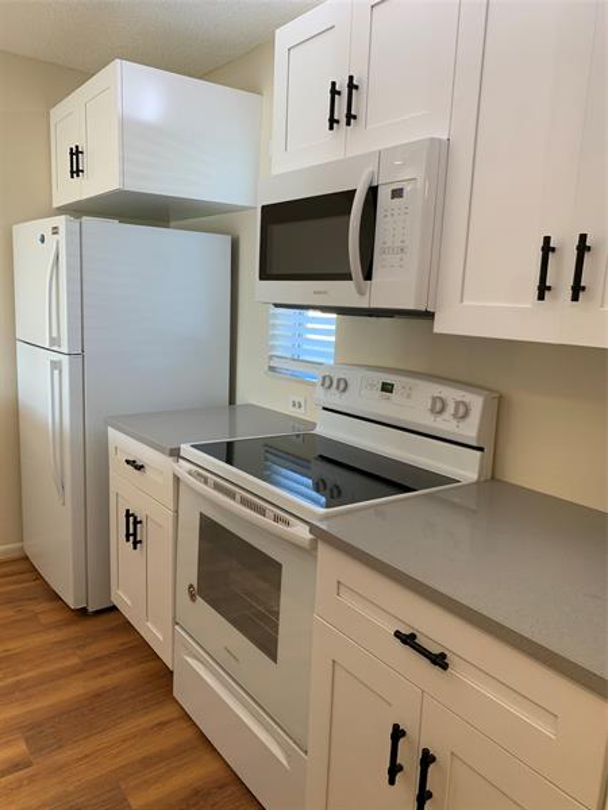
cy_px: 405
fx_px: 609
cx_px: 304
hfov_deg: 53.1
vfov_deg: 67.3
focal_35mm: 26
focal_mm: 4.25
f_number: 1.8
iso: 64
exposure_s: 1/60
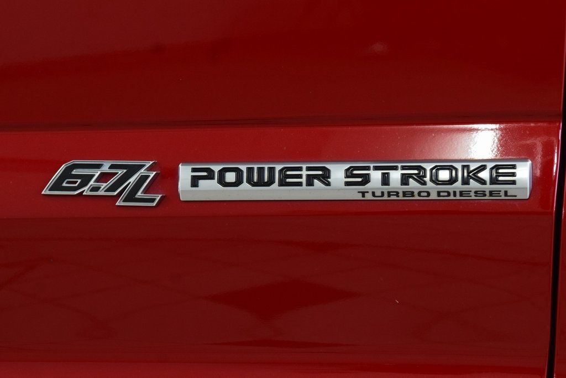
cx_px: 283
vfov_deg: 13.0
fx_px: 1651
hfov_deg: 19.5
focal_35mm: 105
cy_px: 189
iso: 1400
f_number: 7.1
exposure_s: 1/30
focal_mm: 70
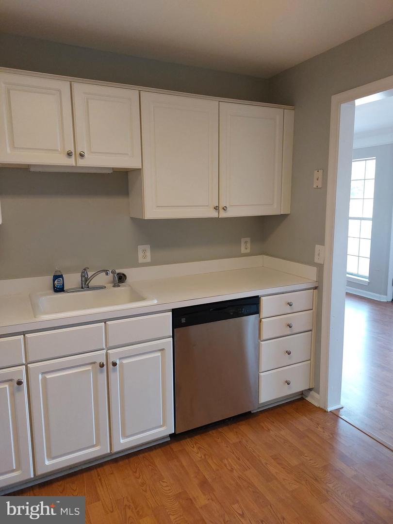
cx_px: 196
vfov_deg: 71.6
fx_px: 363
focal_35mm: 24
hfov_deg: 56.8
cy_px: 262
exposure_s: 1/120
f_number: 1.8
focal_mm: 5.23
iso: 200
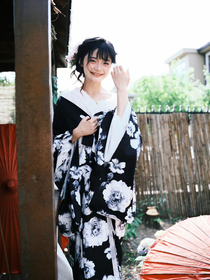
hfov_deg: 34.3
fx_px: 340
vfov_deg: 44.8
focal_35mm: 42
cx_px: 105
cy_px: 140
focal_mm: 52.9
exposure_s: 1/200
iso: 200
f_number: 4
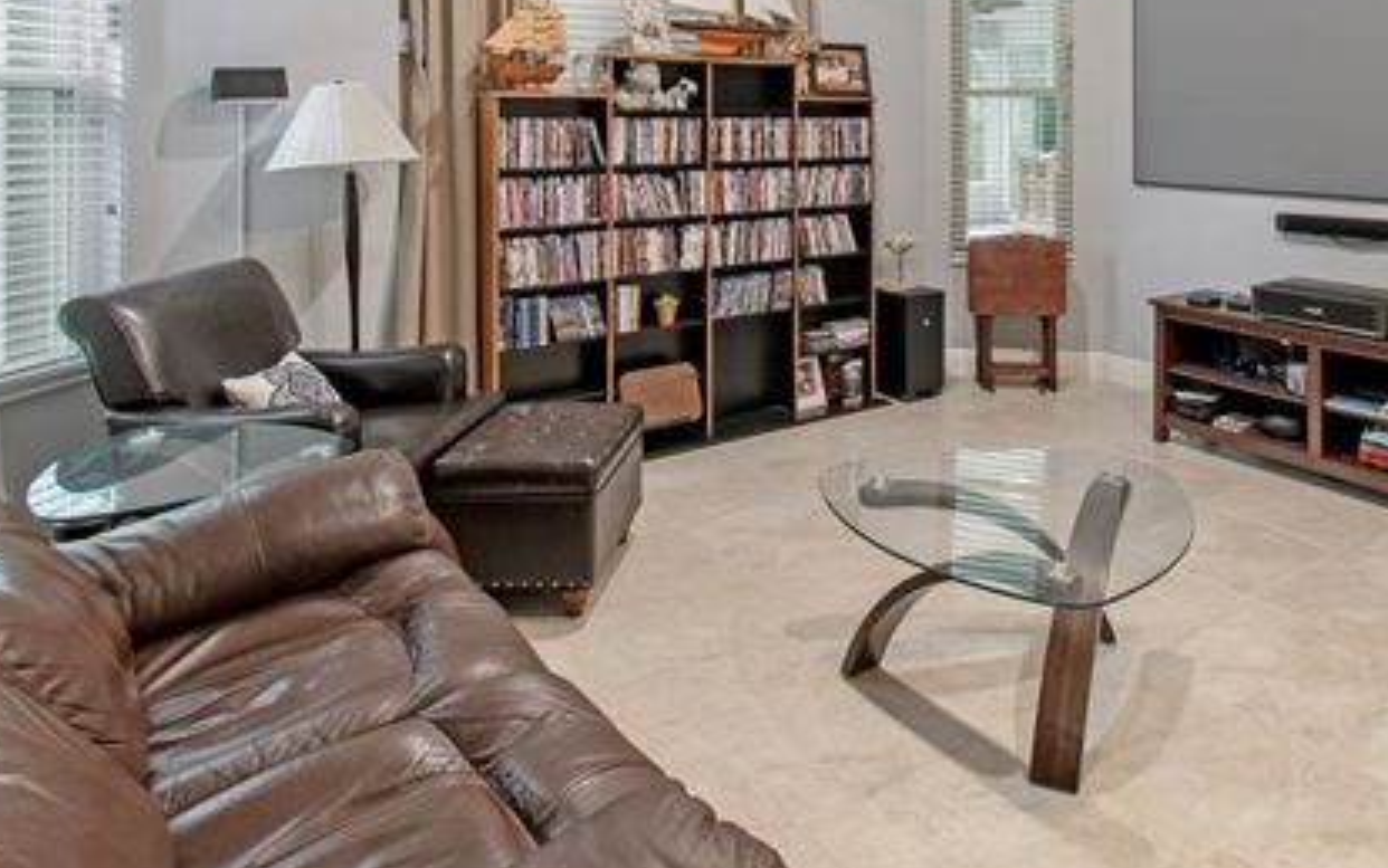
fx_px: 984
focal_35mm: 26
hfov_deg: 68.6
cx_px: 917
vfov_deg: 43.8
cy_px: 99
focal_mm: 10
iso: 100
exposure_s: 1/2.5
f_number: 7.1
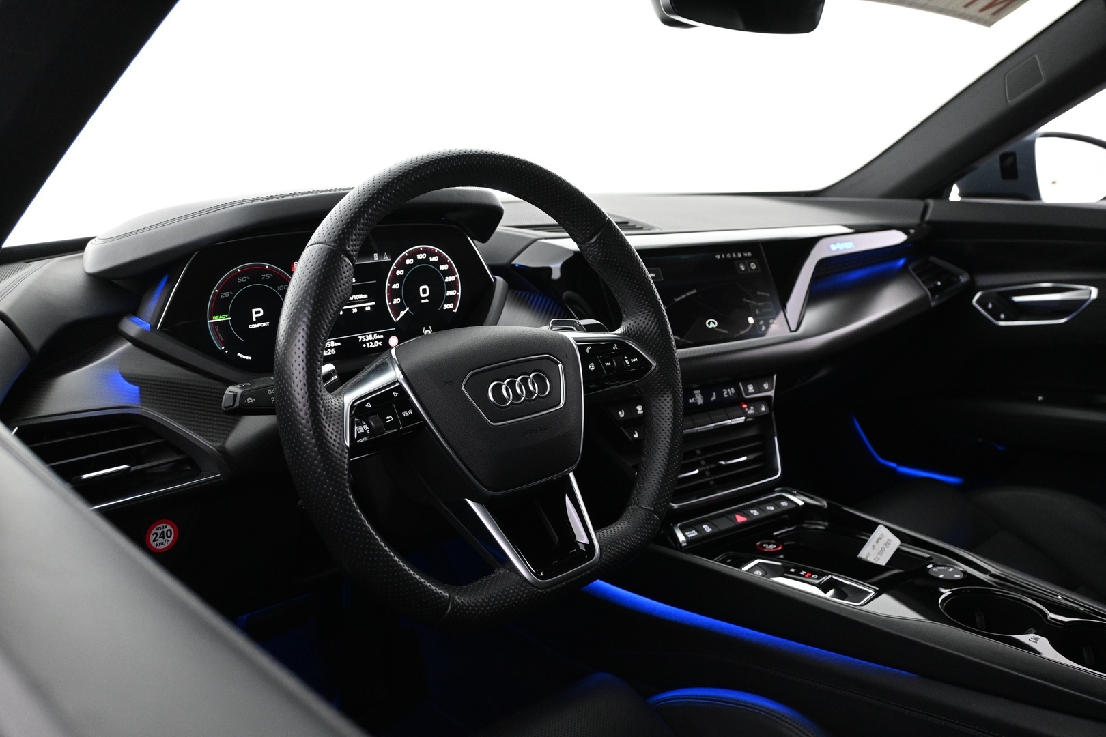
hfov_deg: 60.7
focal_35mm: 31
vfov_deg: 42.6
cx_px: 553
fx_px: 945
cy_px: 368
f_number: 3.8
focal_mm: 20.5
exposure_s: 1/25
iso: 1600
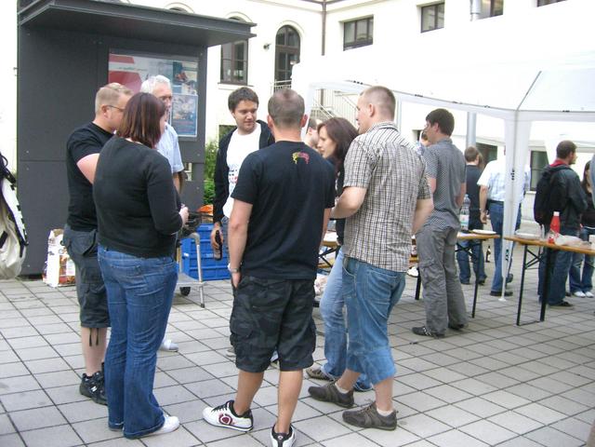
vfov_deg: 37.7
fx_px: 653
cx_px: 298
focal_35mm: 38
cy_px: 224
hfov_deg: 49.0
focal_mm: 6.2
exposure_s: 1/100
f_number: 2.7
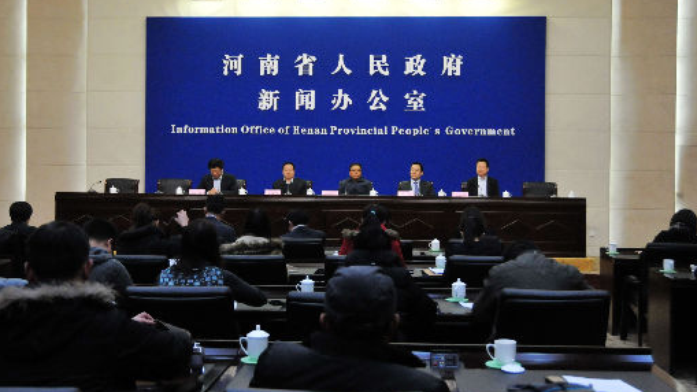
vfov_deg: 24.9
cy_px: 178
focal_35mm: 48
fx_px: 887
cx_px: 353
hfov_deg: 42.9
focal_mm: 26
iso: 1600
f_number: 4
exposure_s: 1/250
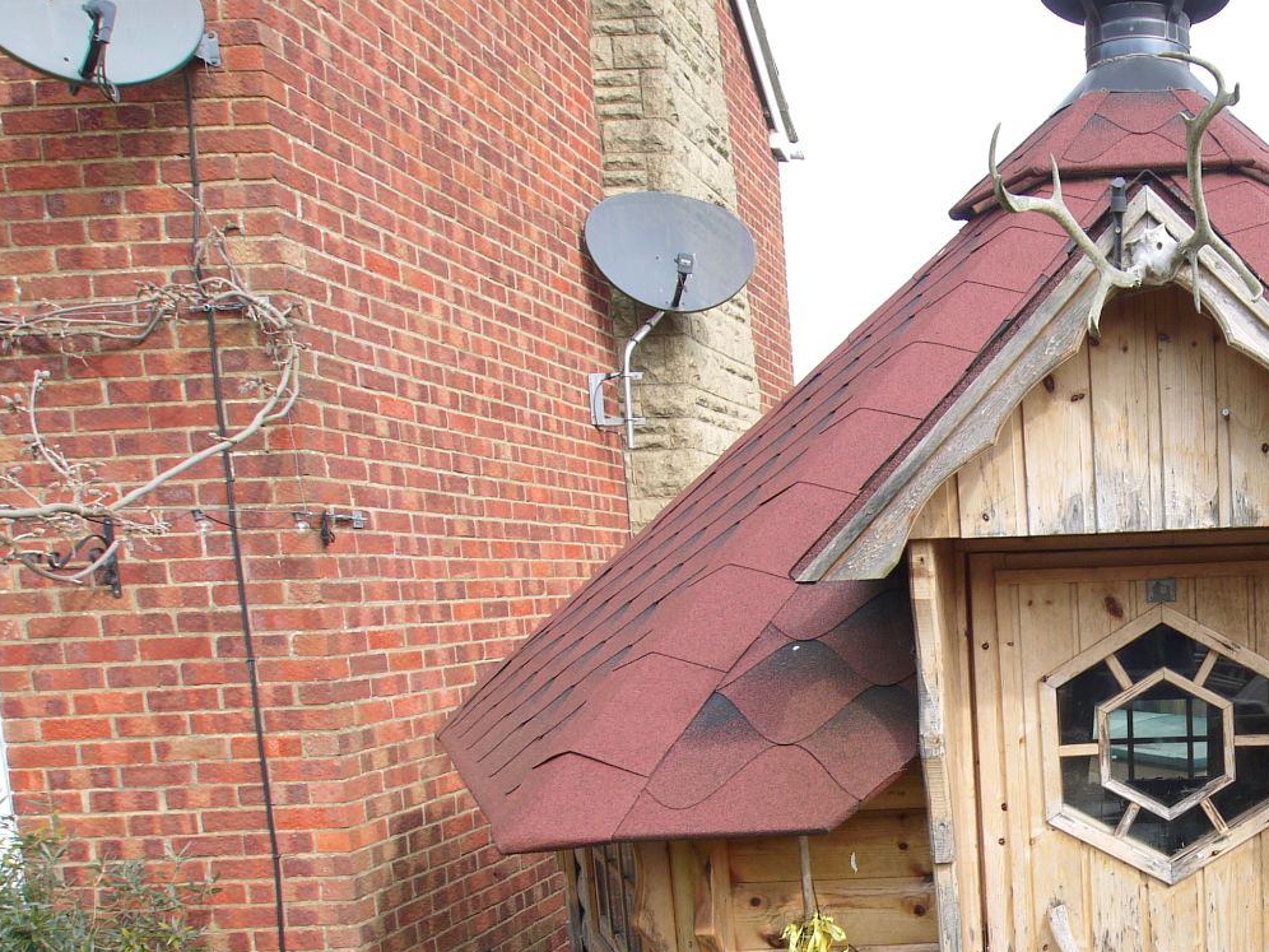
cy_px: 732
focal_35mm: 37
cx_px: 1195
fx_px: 1356
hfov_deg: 44.5
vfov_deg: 37.6
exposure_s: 1/200
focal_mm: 9
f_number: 6.3
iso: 100
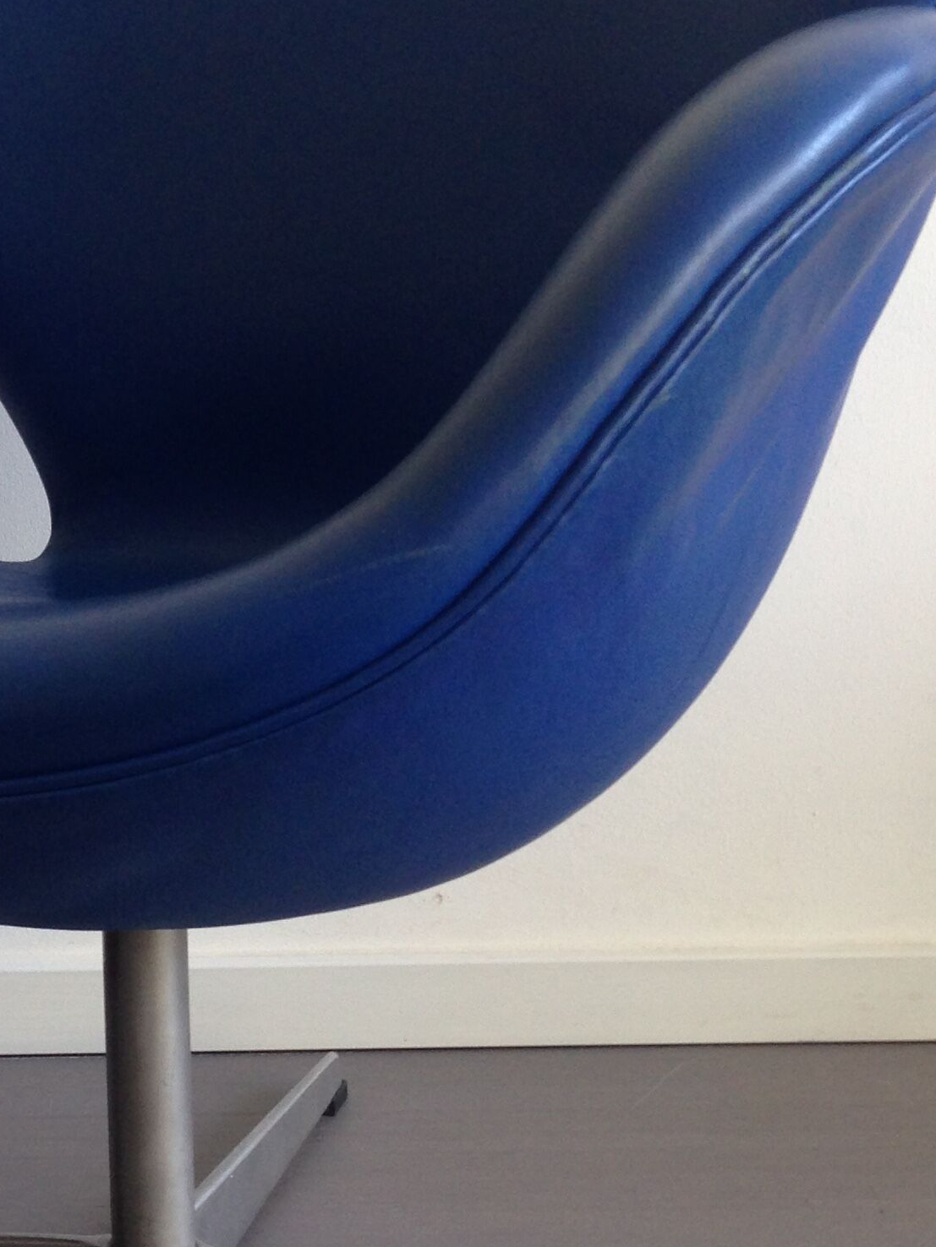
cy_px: 651
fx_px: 2632
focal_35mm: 73
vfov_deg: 26.7
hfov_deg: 19.8
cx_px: 81
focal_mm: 4.12
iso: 80
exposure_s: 1/20
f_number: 2.4
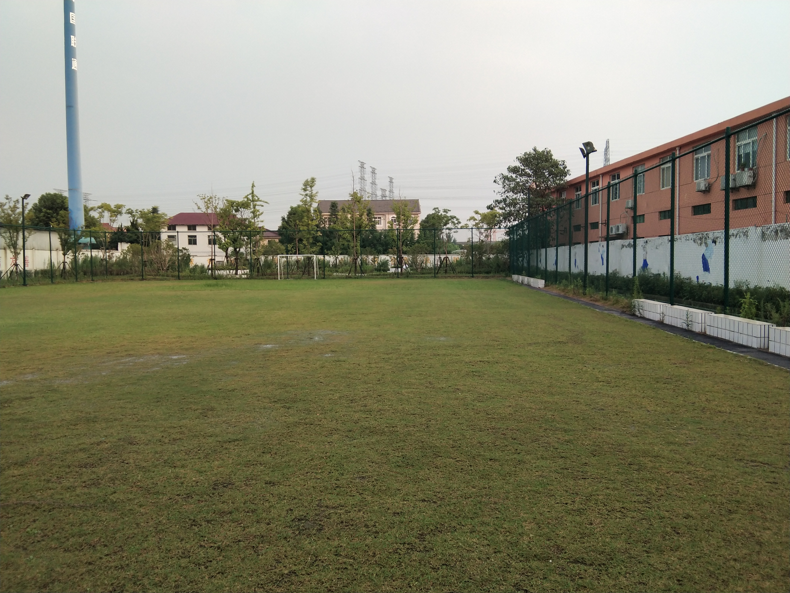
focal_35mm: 31
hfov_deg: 58.4
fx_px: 707
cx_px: 395
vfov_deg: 45.4
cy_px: 296
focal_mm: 3.69
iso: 50
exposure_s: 1/197
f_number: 2.2
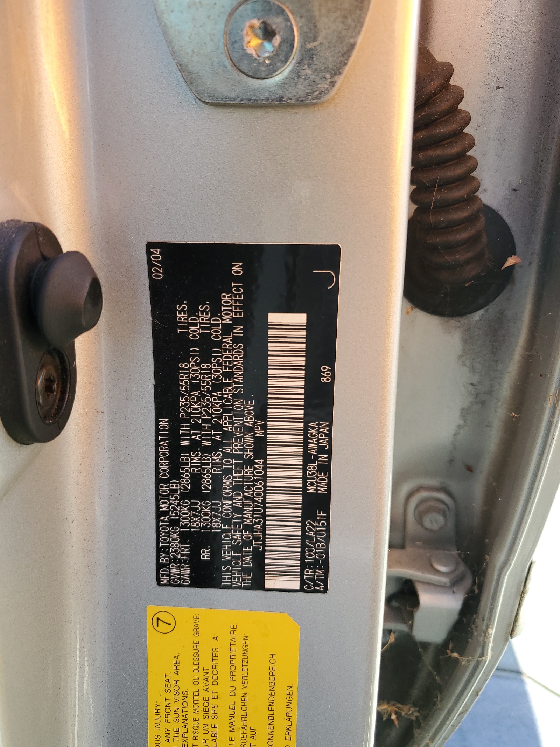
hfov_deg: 53.1
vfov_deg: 67.3
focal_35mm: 26
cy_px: 374
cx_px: 280
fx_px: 561
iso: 50
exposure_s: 1/244
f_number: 1.5
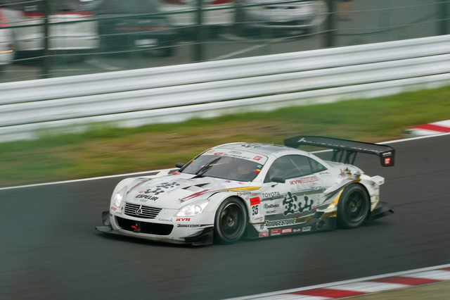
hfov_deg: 6.5
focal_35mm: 315
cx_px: 225
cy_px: 150
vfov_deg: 4.4
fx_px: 3935
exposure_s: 1/160
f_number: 14
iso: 200
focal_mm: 210
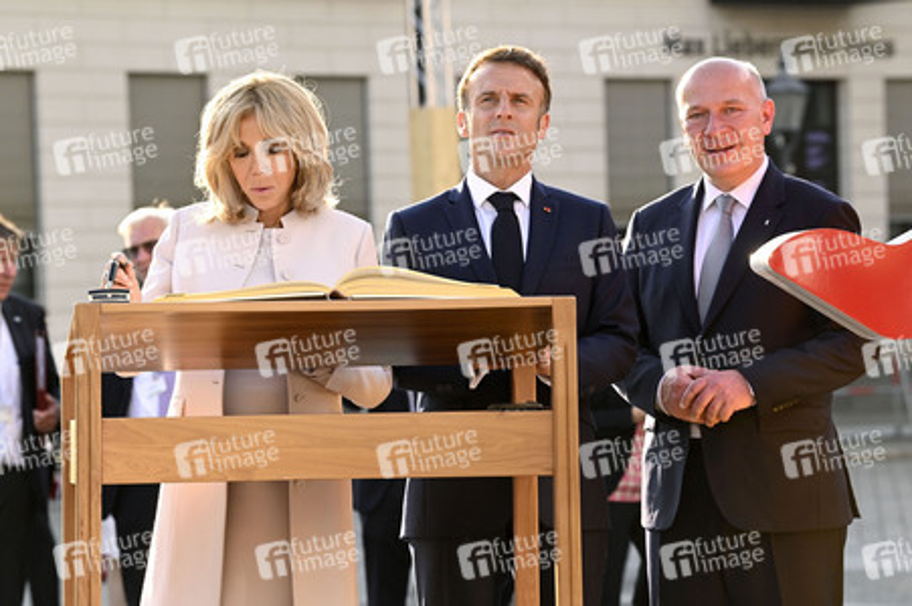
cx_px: 456
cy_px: 303
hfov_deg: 11.8
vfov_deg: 7.8
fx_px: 4430
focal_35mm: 175
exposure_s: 1/1000
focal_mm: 175
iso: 2000
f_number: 8
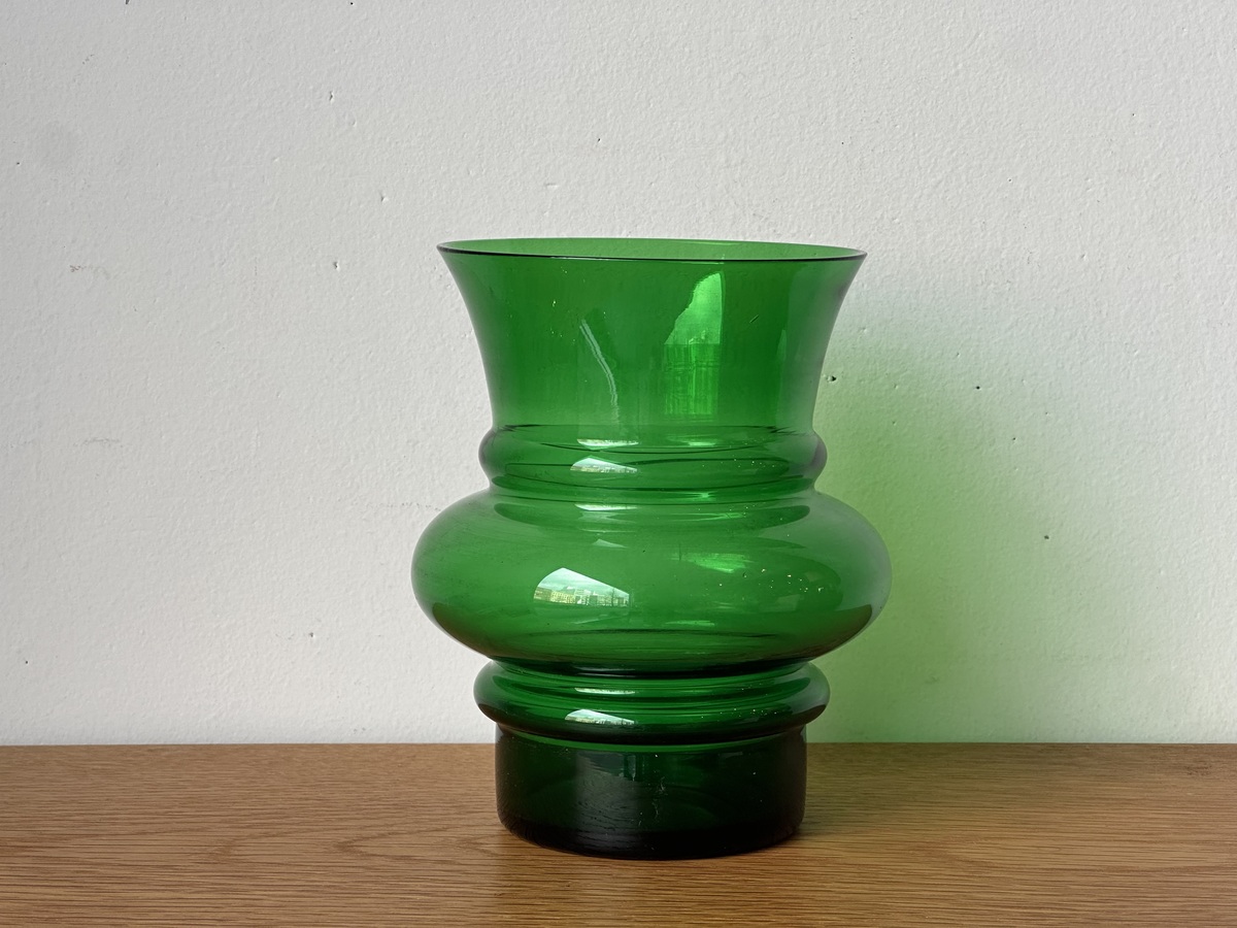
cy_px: 464
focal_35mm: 77
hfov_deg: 25.3
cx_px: 618
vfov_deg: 19.1
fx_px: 2752
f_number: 2.8
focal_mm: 9
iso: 64
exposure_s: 1/120
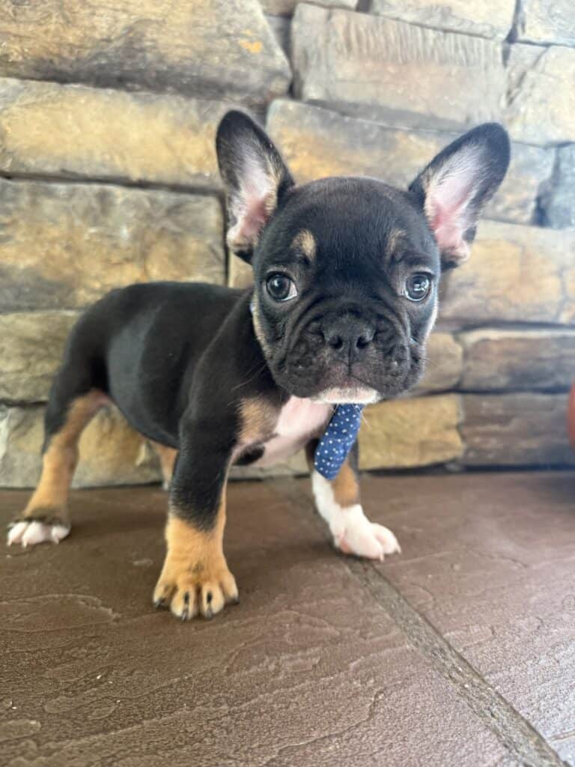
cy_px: 384
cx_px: 288
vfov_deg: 71.6
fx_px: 532
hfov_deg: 56.8
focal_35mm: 24
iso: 200
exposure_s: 1/60
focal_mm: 6.76
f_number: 1.78
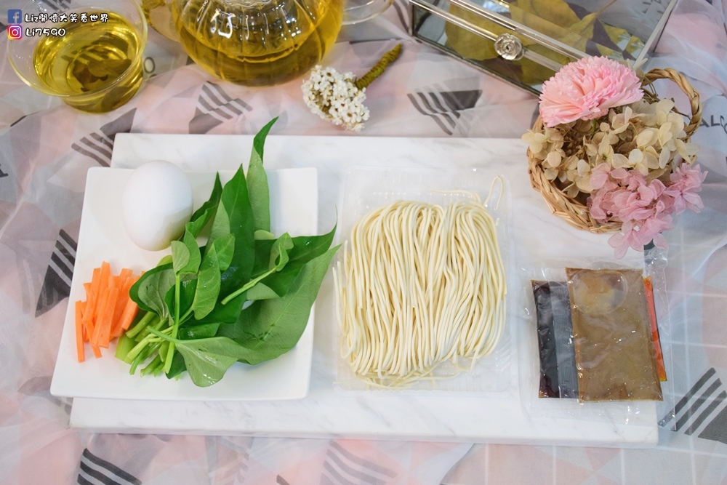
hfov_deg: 43.6
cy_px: 242
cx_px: 364
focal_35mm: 45
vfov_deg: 29.9
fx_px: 909
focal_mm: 30
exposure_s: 1/160
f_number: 6.3
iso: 1600
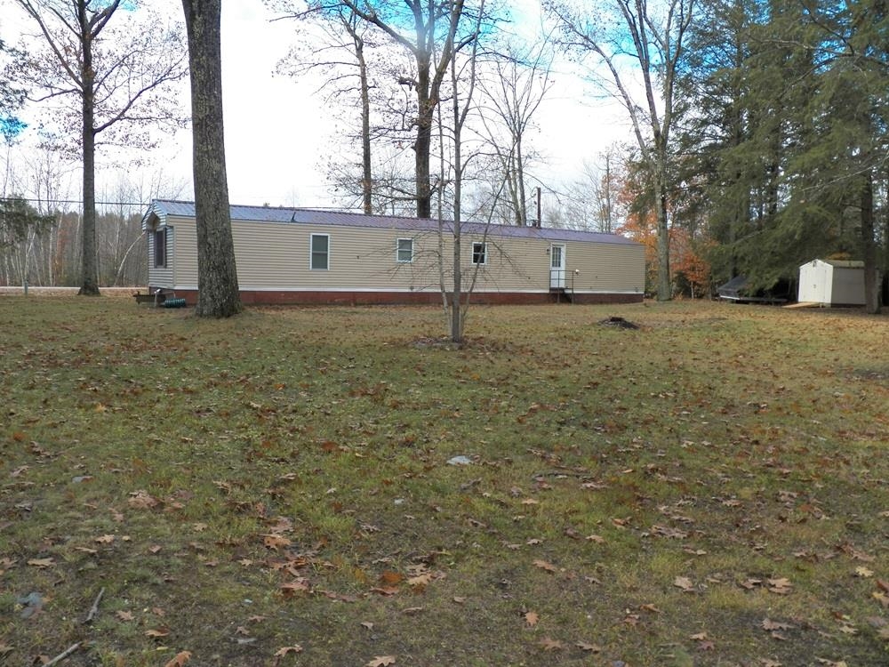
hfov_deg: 63.4
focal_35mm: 28
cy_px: 334
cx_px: 444
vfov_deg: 49.7
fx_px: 719
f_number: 4
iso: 125
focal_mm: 4.9
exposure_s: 1/320
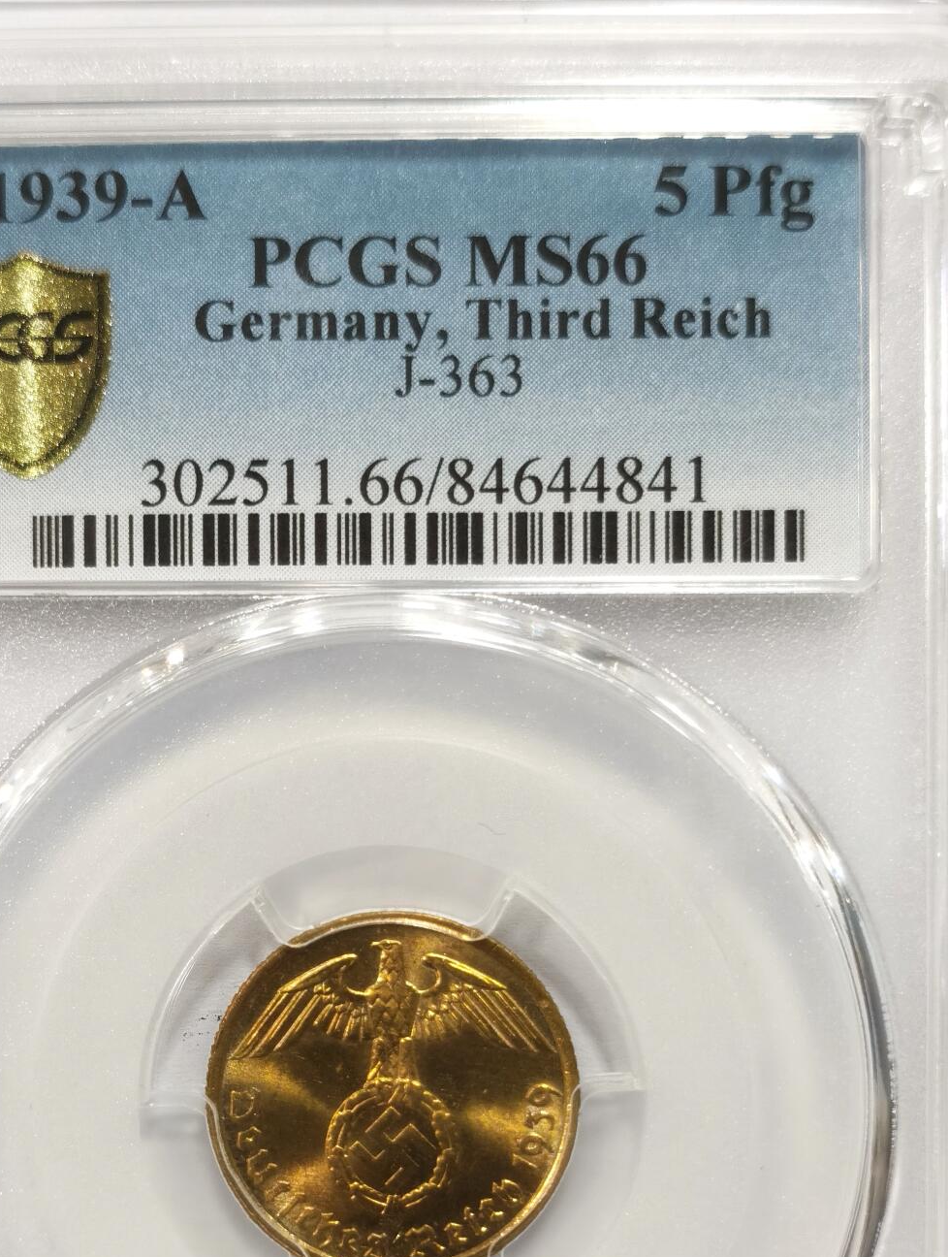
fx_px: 2728
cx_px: 396
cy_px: 855
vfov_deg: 25.8
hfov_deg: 19.7
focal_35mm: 75
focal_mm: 5.56
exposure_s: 1/100
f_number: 16
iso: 160
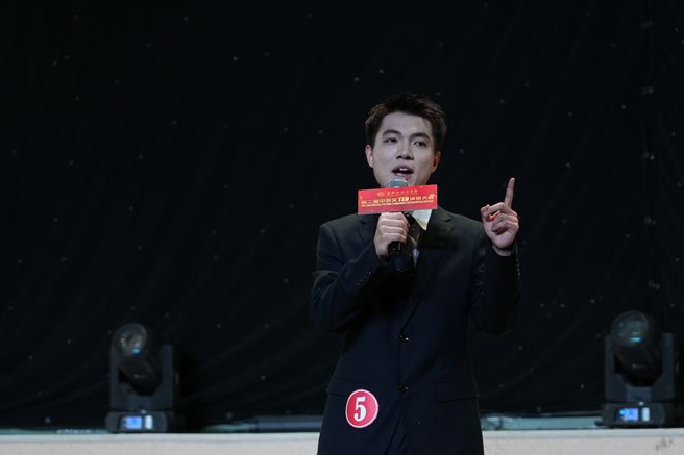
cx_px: 405
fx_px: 2431
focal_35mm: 128
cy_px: 262
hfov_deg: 16.0
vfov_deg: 10.7
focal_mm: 105
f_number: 4
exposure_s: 1/100
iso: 250
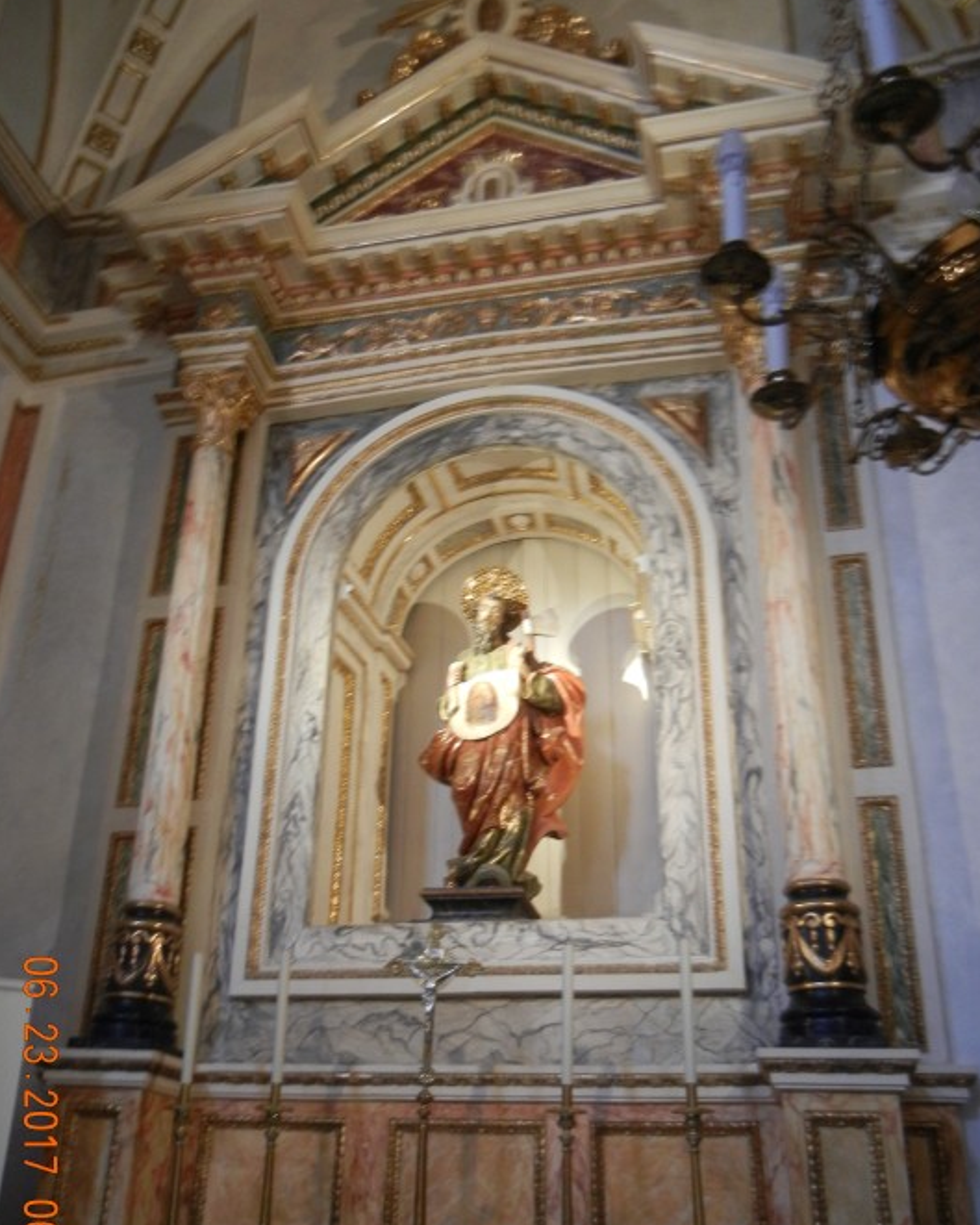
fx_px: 1232
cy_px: 682
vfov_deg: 52.7
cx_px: 463
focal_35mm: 34
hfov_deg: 43.3
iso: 400
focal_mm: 5.4
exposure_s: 1/6.2
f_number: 3.5
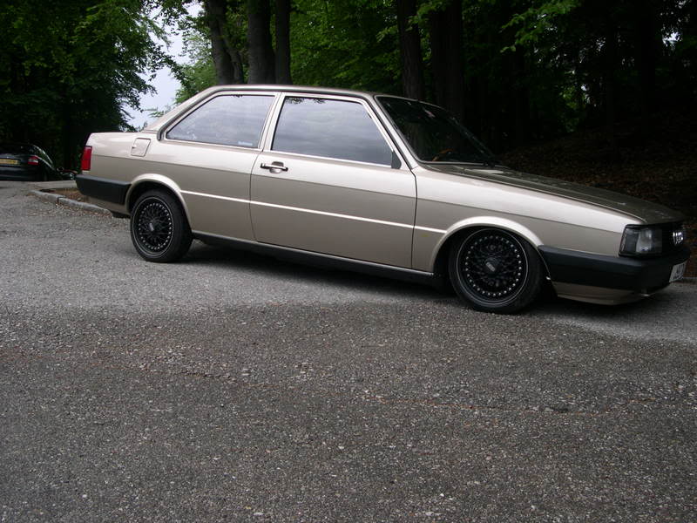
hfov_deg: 49.0
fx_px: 765
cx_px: 348
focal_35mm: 38
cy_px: 262
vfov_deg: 37.7
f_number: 7.6
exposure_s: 1/110
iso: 100
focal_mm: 8
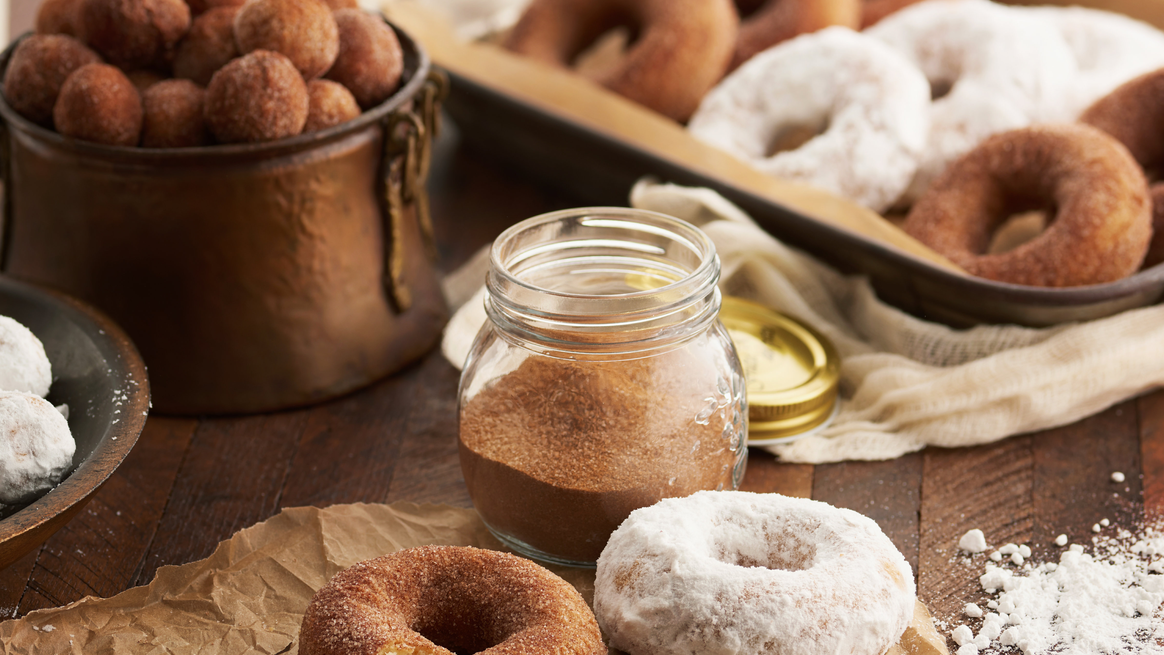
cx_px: 488
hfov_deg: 16.8
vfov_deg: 9.5
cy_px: 422
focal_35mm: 128
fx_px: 3951
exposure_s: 1/160
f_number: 5.6
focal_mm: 100
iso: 64
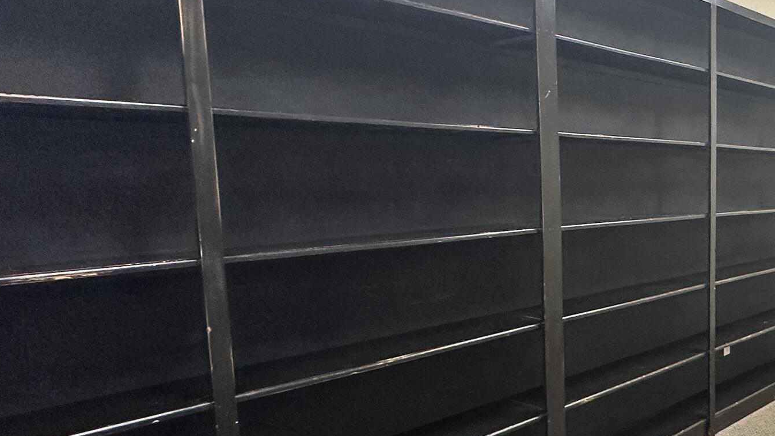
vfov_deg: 34.5
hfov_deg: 52.6
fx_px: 699
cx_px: 662
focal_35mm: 34
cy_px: 263
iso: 200
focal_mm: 2.22
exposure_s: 1/60
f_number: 2.2
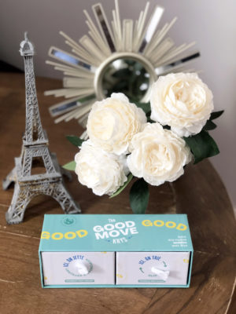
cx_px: 118
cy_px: 157
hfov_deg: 25.7
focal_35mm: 57
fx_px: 518
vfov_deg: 33.8
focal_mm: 6.6
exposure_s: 1/33
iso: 100
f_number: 2.8
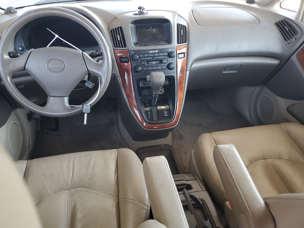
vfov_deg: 53.1
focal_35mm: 26
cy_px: 114
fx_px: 228
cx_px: 152
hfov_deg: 67.3
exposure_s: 1/60.2
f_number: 1.5
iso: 60
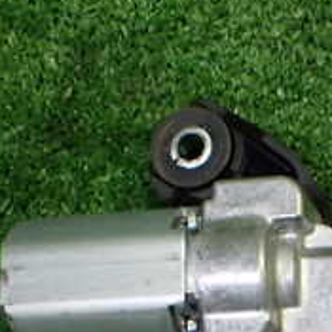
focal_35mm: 91
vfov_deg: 18.4
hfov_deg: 18.3
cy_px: 368
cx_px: 370
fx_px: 987
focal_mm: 5.4
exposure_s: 1/125
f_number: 2.3
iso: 320
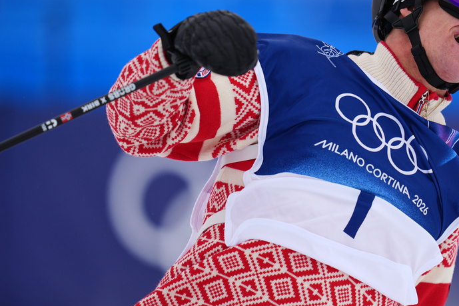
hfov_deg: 3.5
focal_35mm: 595
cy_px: 119
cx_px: 320
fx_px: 7584
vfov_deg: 2.3
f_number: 2.8
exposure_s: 1/3200
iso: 200
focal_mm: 400
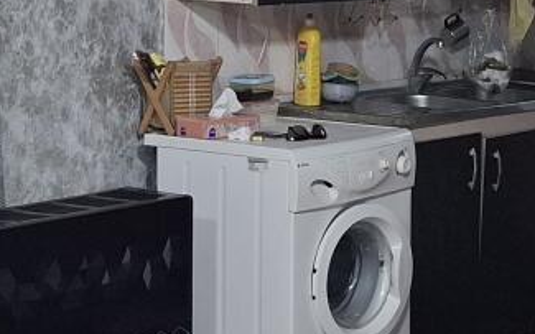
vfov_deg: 10.9
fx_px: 1749
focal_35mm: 120
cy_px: 92
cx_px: 115
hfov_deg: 17.3
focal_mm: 5.54
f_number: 1.8
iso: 320
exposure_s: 1/100
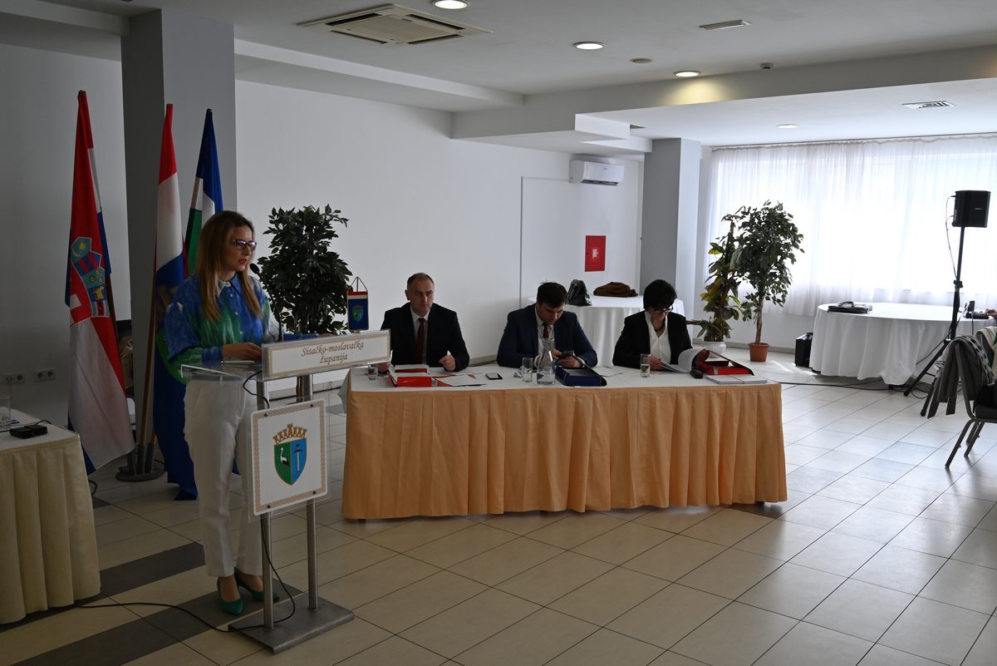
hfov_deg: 60.3
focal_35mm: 31
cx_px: 498
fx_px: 859
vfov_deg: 42.4
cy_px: 333
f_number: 4
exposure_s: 1/250
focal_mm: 31
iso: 400
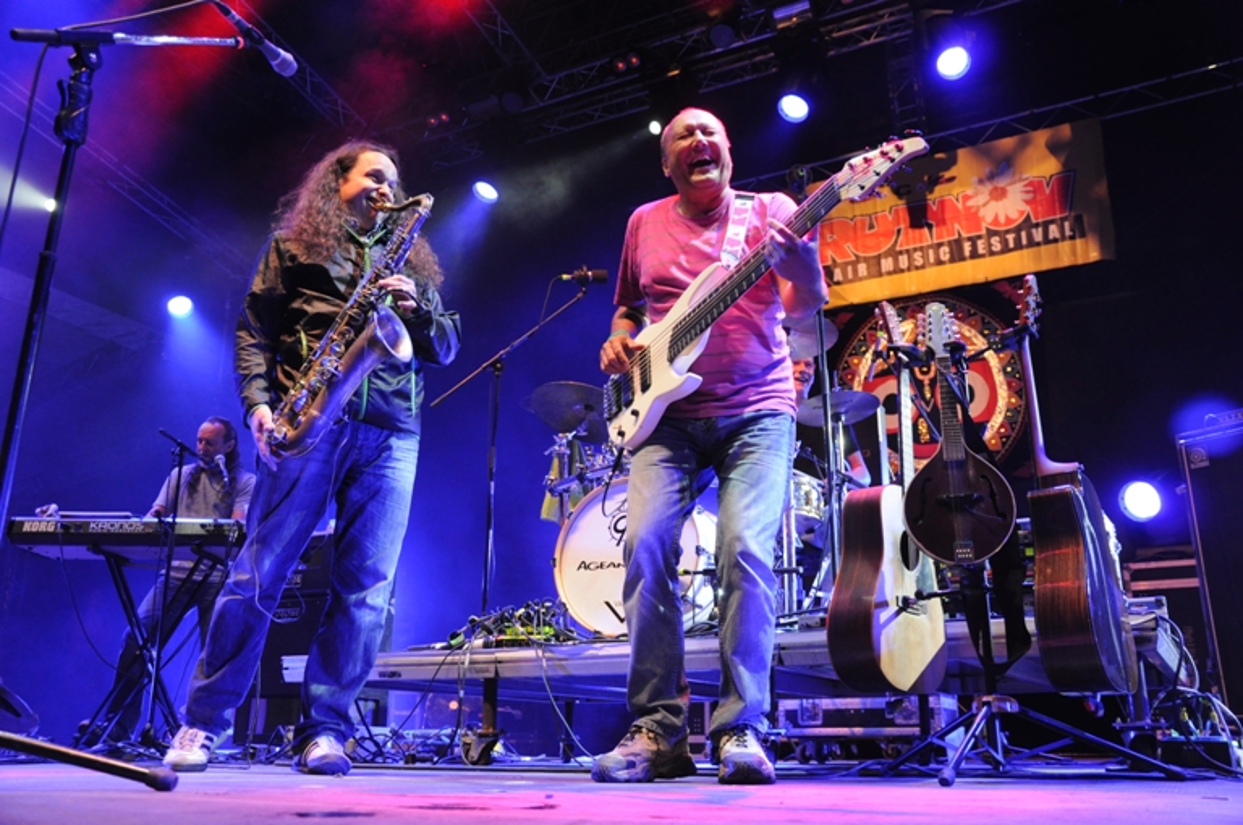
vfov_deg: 41.6
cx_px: 622
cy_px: 412
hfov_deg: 59.6
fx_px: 1086
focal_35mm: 32
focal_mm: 21
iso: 1250
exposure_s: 1/100
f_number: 4
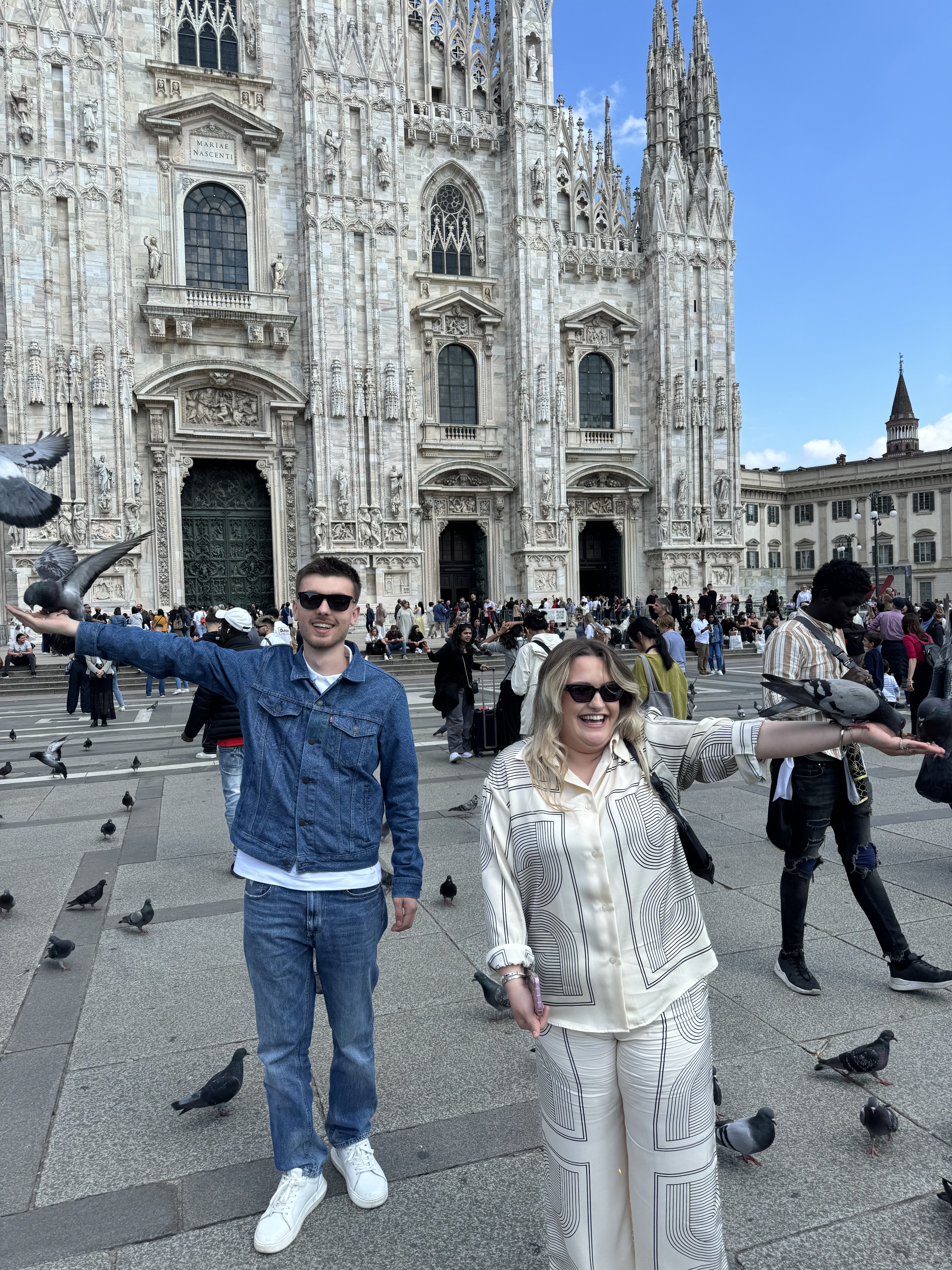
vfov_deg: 71.6
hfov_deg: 56.8
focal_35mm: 24
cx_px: 476
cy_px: 635
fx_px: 880
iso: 80
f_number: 1.78
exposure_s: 1/2604
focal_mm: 6.76
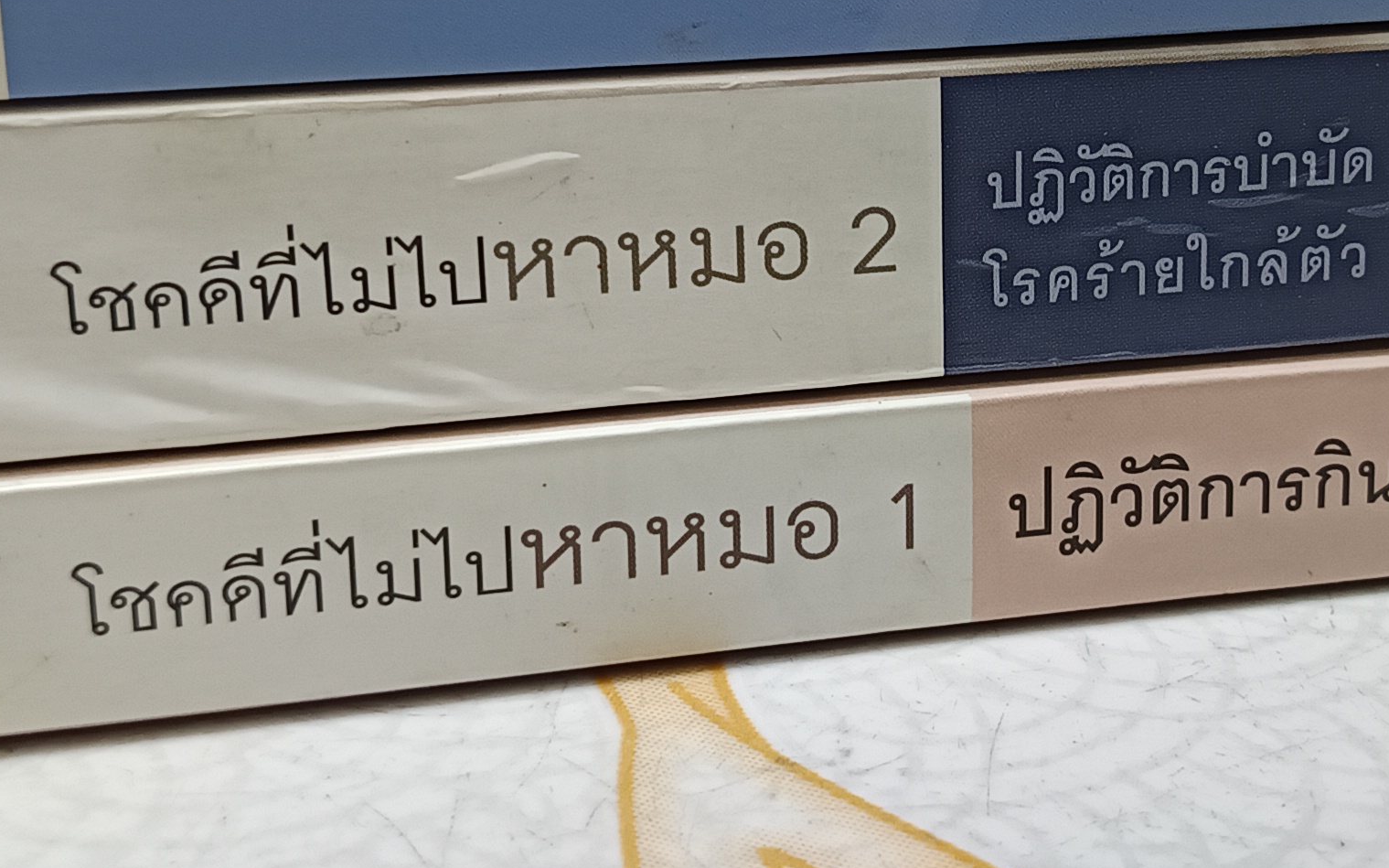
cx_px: 929
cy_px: 247
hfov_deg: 30.4
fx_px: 2536
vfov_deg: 19.3
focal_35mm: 67
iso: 1215
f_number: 1.7
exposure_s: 1/33.3
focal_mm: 5.31
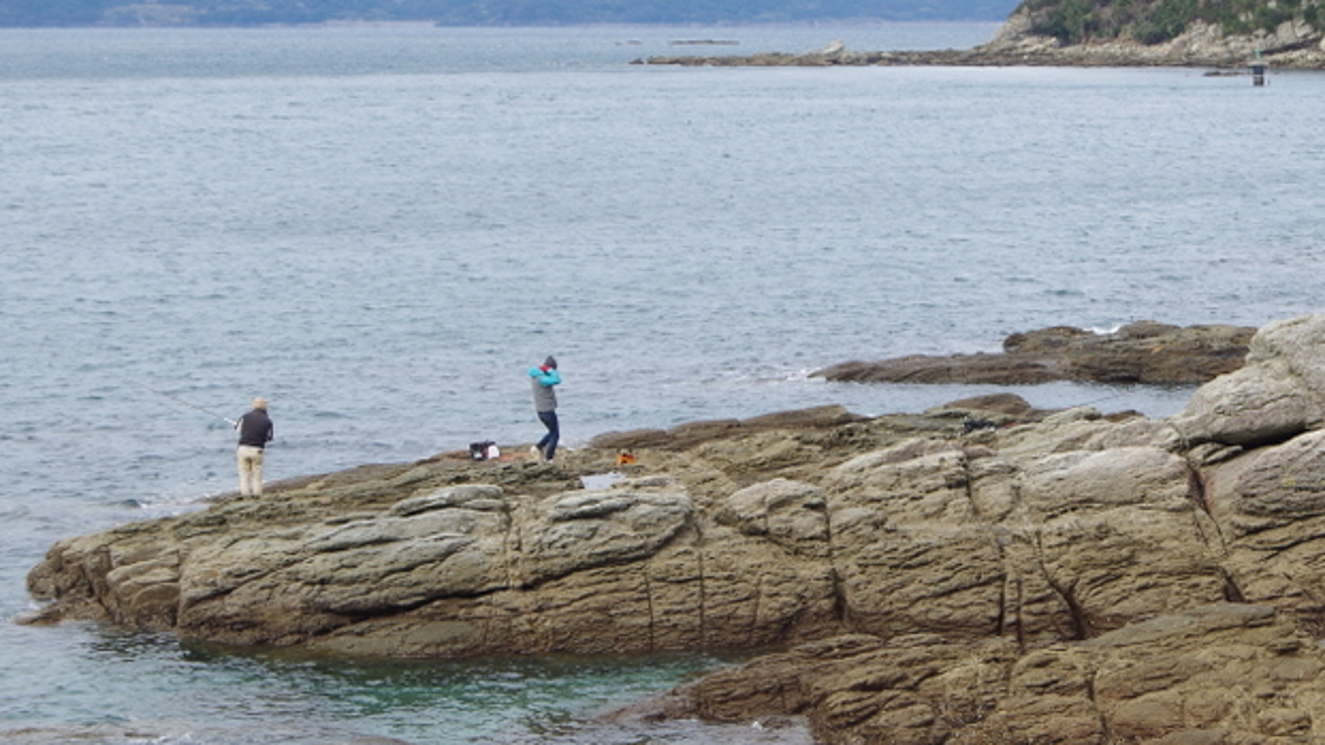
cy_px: 279
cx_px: 1050
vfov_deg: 13.0
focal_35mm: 93
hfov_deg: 22.6
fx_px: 3267
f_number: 7.1
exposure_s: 1/100
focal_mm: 31
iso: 100
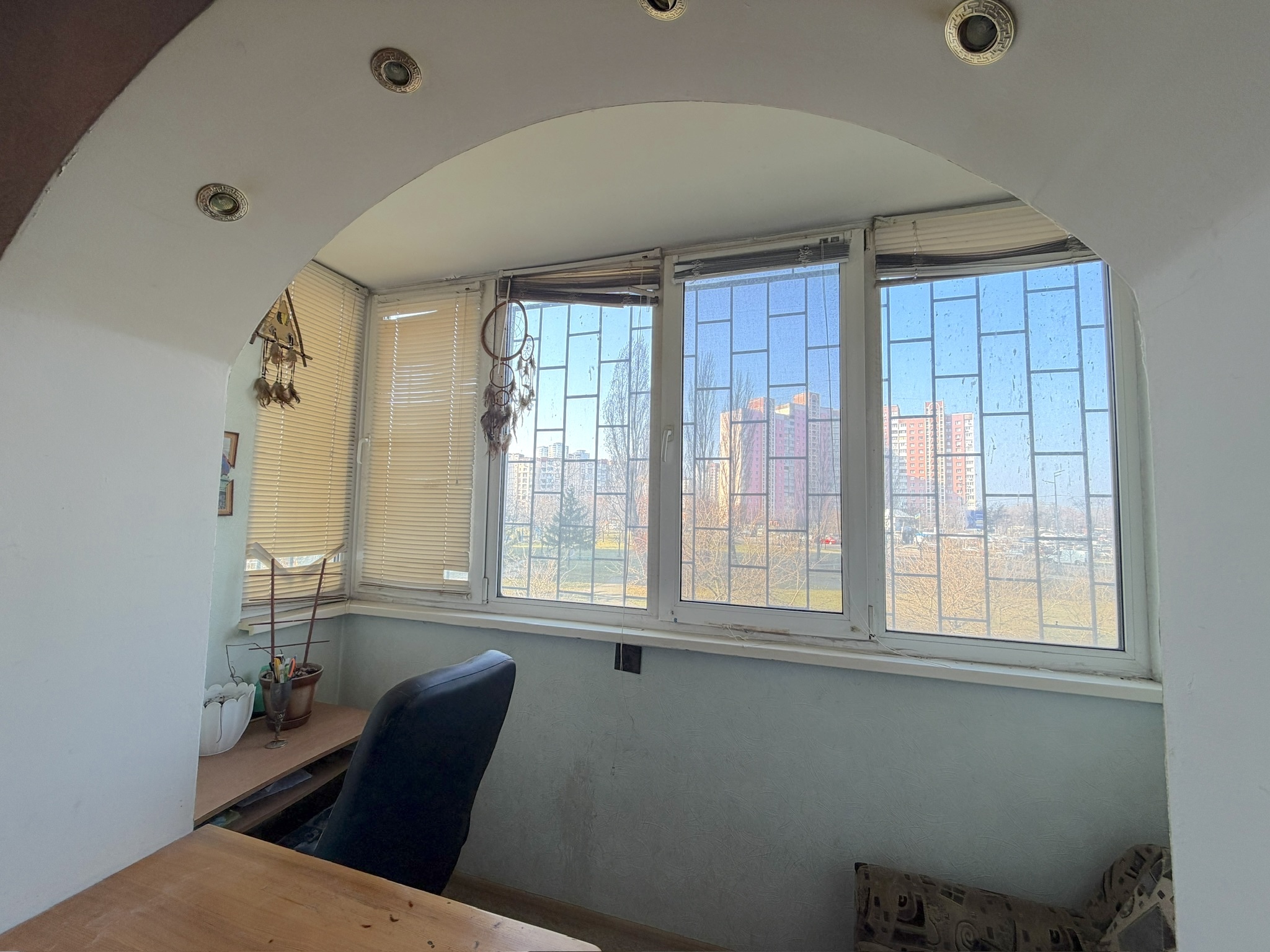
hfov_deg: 102.1
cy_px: 476
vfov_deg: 85.7
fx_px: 514
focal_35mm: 14
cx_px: 635
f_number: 2.2
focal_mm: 2.22
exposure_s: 1/100
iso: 25
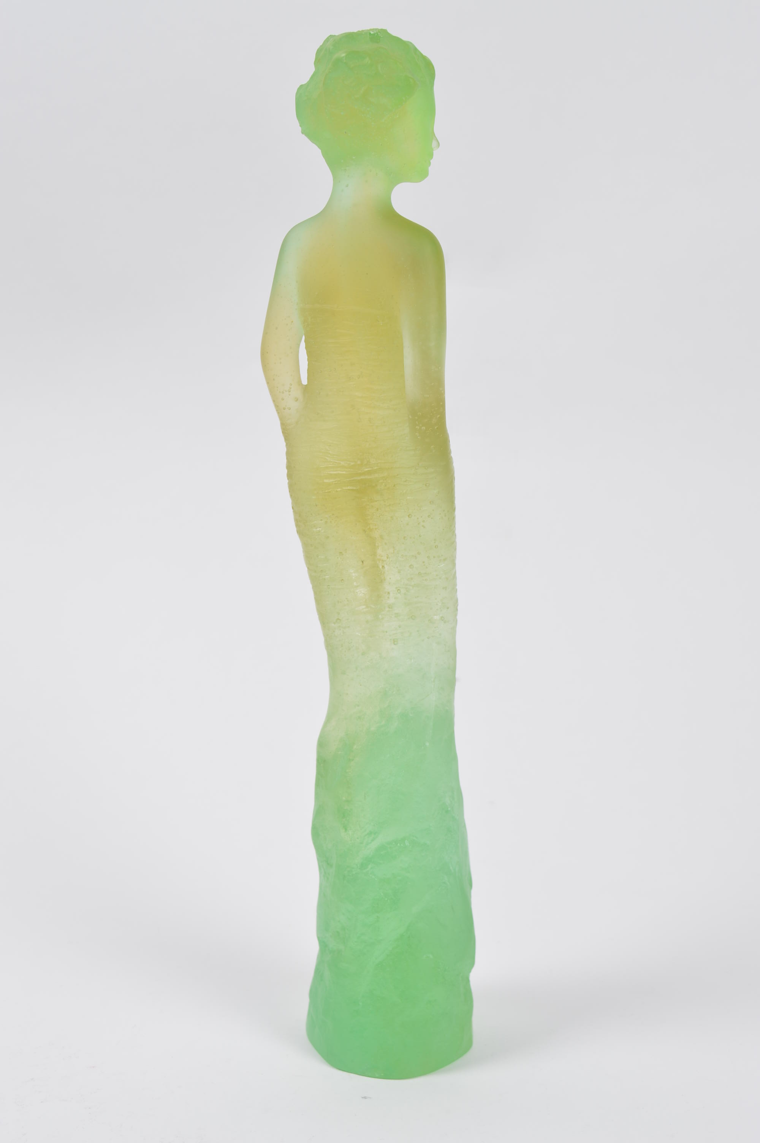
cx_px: 380
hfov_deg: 28.0
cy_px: 572
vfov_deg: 41.1
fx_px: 1523
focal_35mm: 48
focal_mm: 32
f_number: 9
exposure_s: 1/100
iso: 100
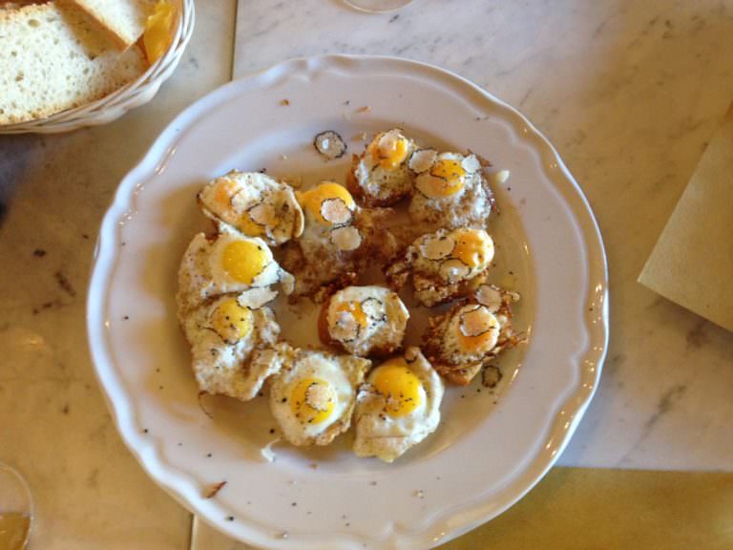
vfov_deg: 42.9
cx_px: 366
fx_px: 699
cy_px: 275
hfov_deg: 55.4
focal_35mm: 33
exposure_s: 1/20
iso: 200
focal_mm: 4.12
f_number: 2.4
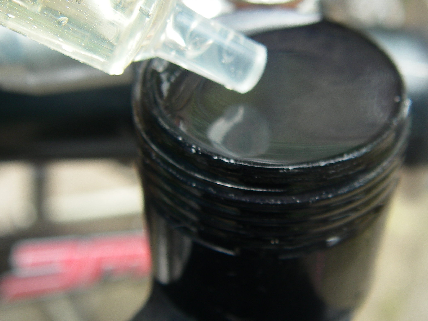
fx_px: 631
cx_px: 269
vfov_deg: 28.6
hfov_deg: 37.3
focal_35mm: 51
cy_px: 152
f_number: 3.3
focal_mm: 6.3
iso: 64
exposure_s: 1/50
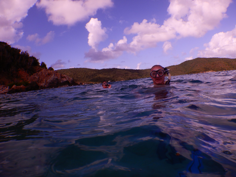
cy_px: 88
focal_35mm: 24
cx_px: 118
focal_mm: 4.3
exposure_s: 1/400
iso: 125
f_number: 8.2
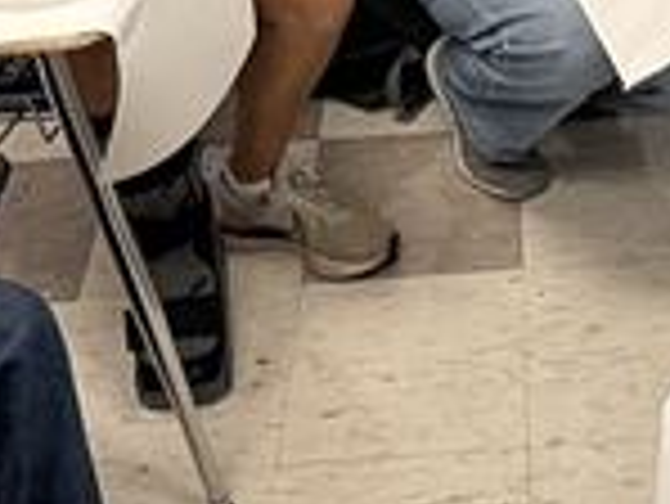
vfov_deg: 13.9
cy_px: -374
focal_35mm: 96
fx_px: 1860
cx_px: 544
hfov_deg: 20.2
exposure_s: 1/120
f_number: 2.2
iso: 200
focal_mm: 2.22
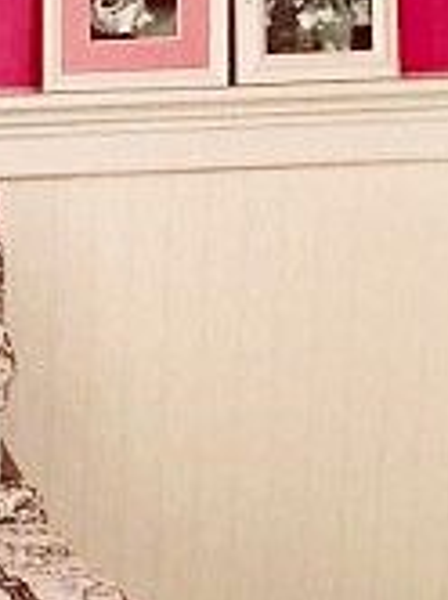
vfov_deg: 14.6
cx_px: -520
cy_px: 405
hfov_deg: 10.0
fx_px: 2336
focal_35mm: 135
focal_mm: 3.99
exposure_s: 1/30
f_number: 1.8
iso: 400
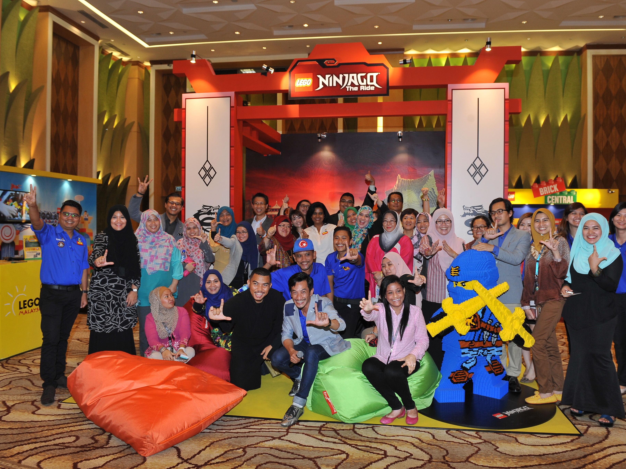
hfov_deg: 65.3
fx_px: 488
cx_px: 332
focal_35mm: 27
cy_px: 231
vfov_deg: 51.4
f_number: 5
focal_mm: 24
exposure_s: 1/100
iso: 1000
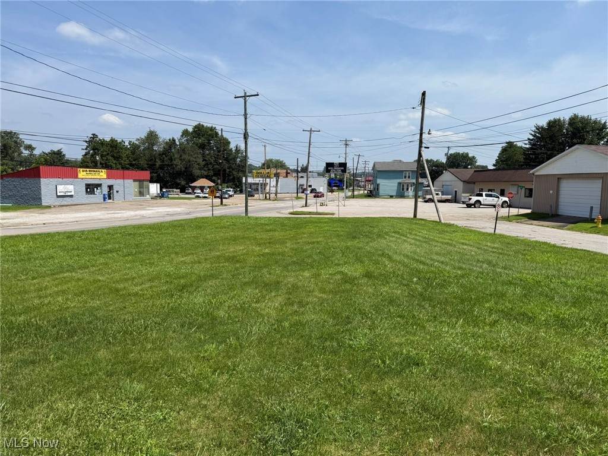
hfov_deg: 71.6
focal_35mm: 24
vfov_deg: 56.8
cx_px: 304
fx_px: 422
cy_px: 228
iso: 80
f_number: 1.78
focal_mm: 6.76
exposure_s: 1/5714
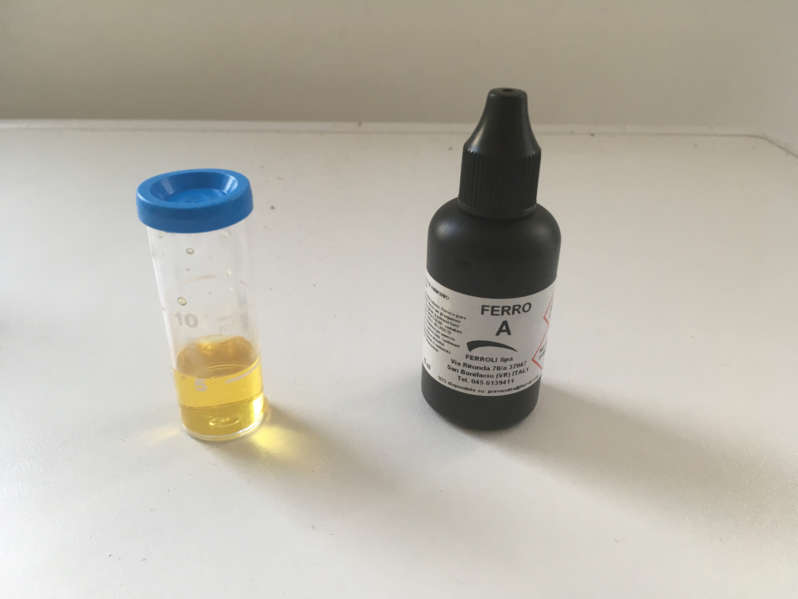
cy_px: 300
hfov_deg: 61.7
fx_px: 669
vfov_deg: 48.2
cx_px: 399
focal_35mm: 29
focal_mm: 4.15
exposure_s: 1/33
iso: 64
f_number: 2.2
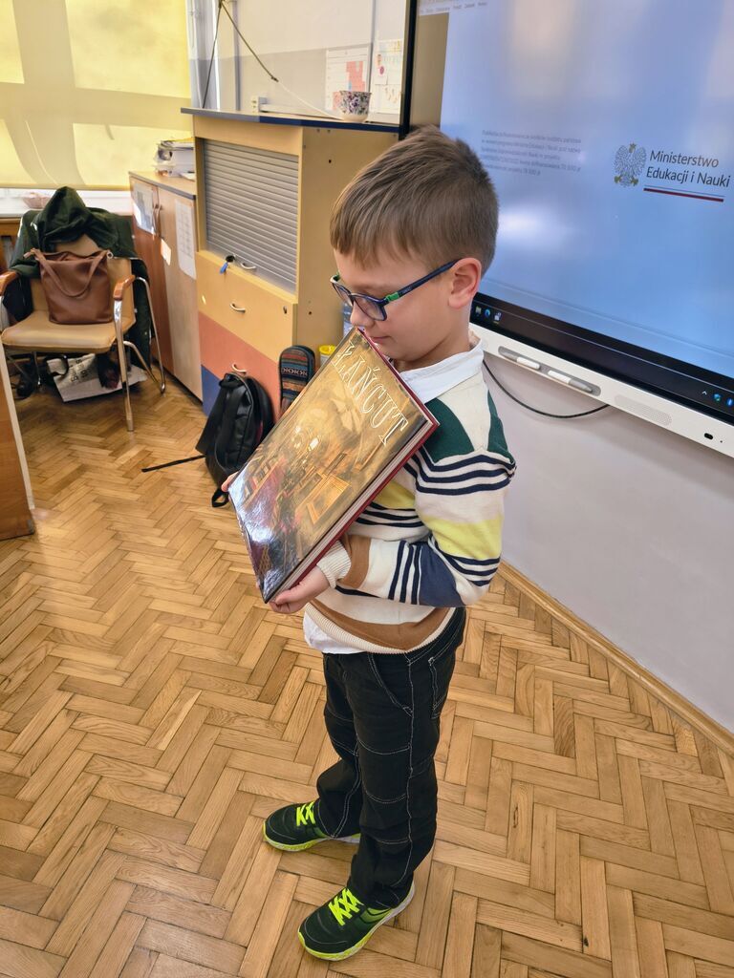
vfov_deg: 73.9
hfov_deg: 58.9
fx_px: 650
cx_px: 367
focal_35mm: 23
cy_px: 489
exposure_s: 1/100
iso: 159
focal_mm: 5.56
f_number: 1.8
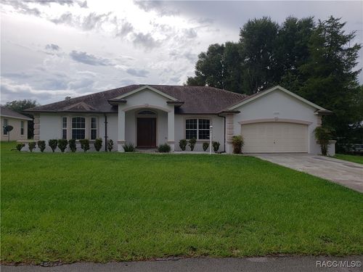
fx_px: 273
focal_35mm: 26
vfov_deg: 53.1
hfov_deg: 67.3
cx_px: 182
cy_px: 136
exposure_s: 1/1515
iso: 50
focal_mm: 4.3
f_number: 2.4
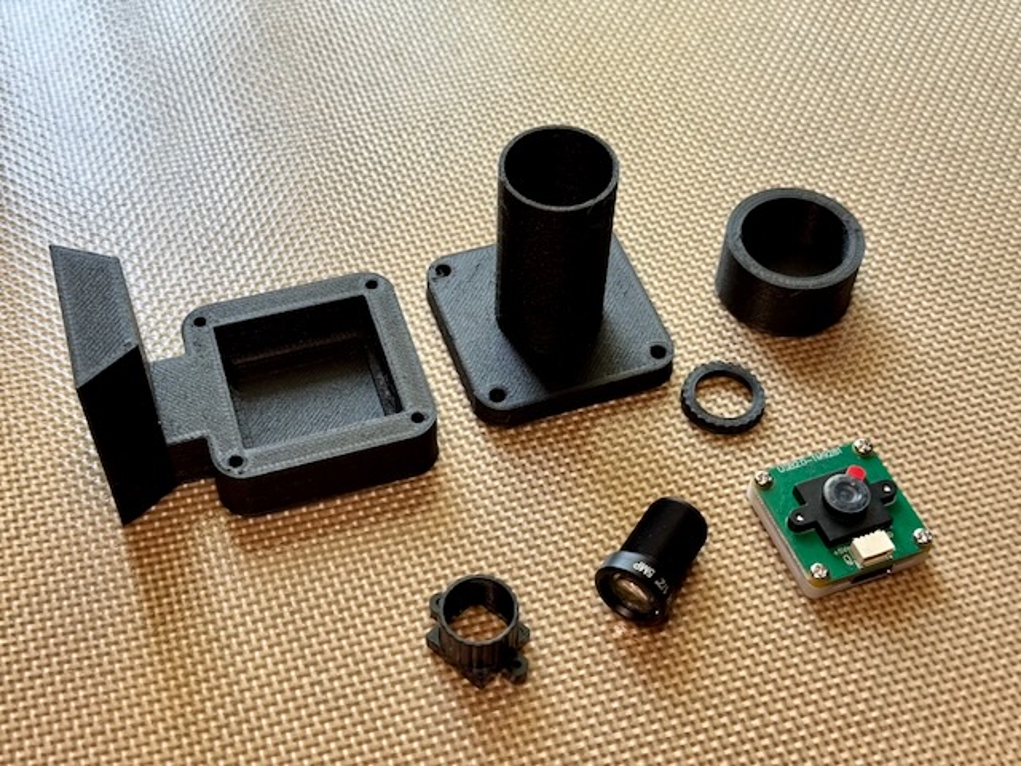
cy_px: 383
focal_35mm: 48
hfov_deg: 39.7
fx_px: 1416
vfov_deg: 30.3
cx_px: 510
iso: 64
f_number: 1.78
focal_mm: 6.76
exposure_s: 1/172
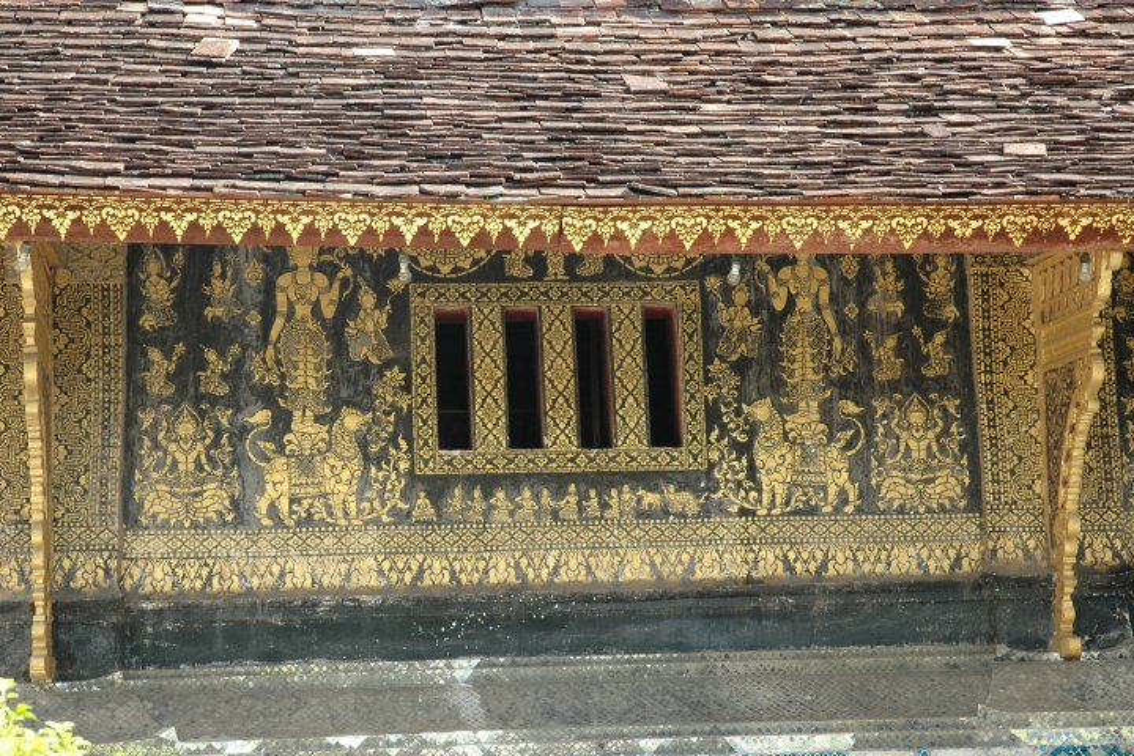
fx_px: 2457
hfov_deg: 26.0
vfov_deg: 17.5
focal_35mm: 78
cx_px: 567
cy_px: 378
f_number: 5
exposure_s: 1/100
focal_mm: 52
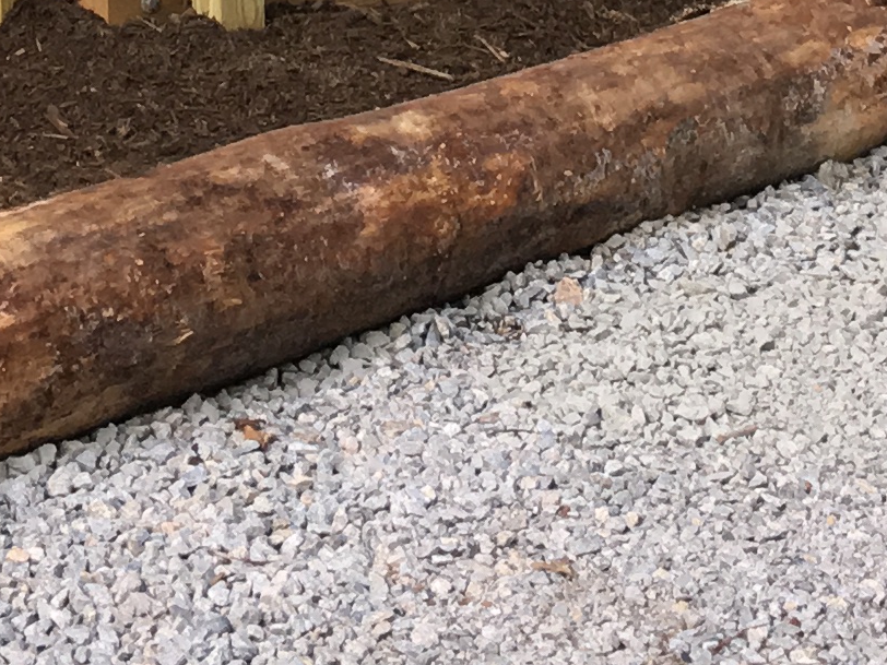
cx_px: 425
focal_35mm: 144
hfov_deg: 13.7
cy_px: -983
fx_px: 3690
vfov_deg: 9.2
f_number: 2.2
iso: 40
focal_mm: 4.15
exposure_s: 1/120
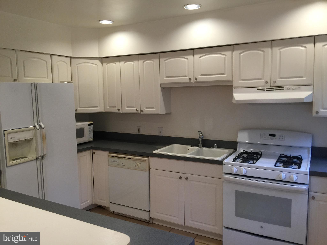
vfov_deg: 48.2
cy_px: 122
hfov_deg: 61.7
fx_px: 274
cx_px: 164
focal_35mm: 29
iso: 50
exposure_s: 1/30
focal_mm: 4.15
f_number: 2.2
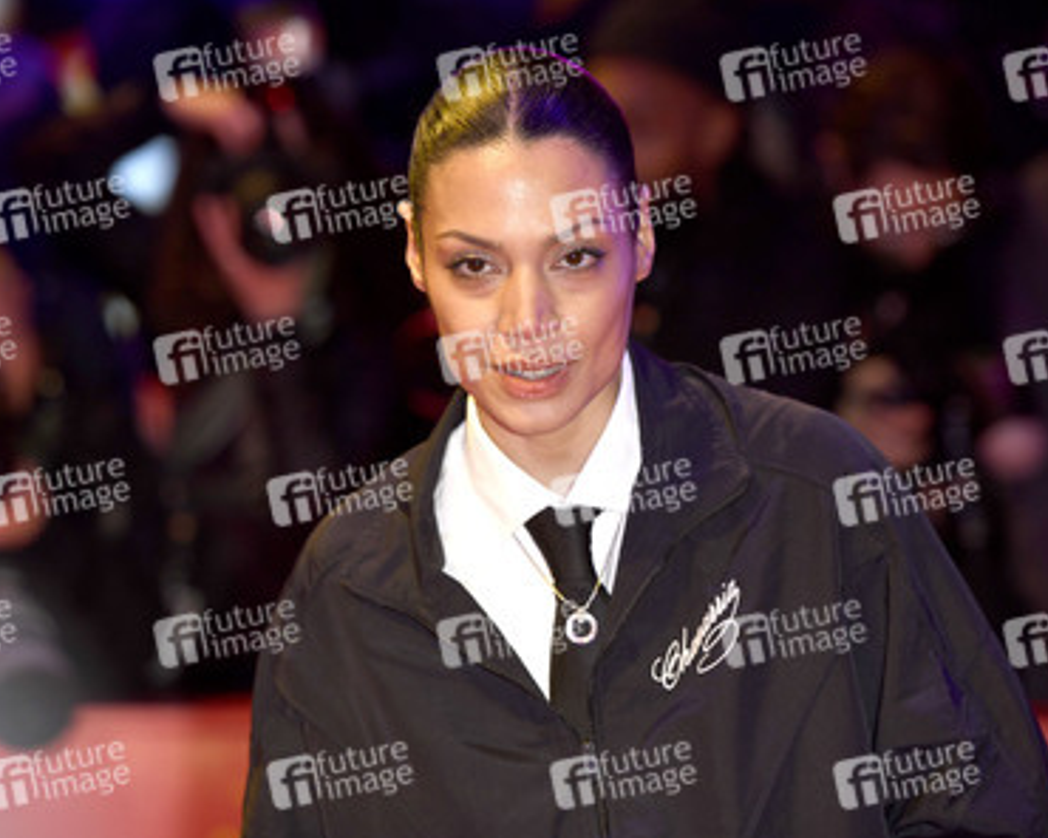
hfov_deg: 10.9
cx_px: 548
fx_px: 5490
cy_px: 422
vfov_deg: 8.7
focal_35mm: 177
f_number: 4
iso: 800
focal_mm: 155
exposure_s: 1/500
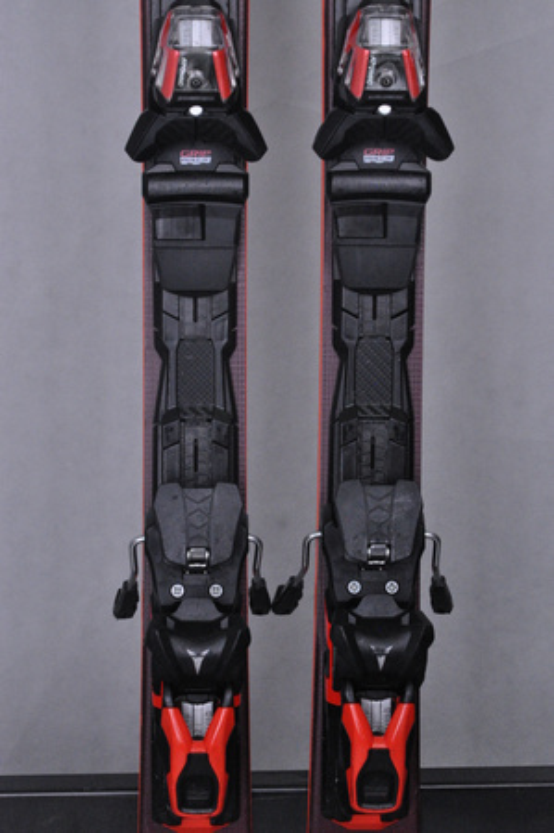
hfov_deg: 13.0
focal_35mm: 105
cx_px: 277
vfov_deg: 19.5
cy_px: 416
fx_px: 2429
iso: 3200
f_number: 9.5
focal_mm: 70
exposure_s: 1/125
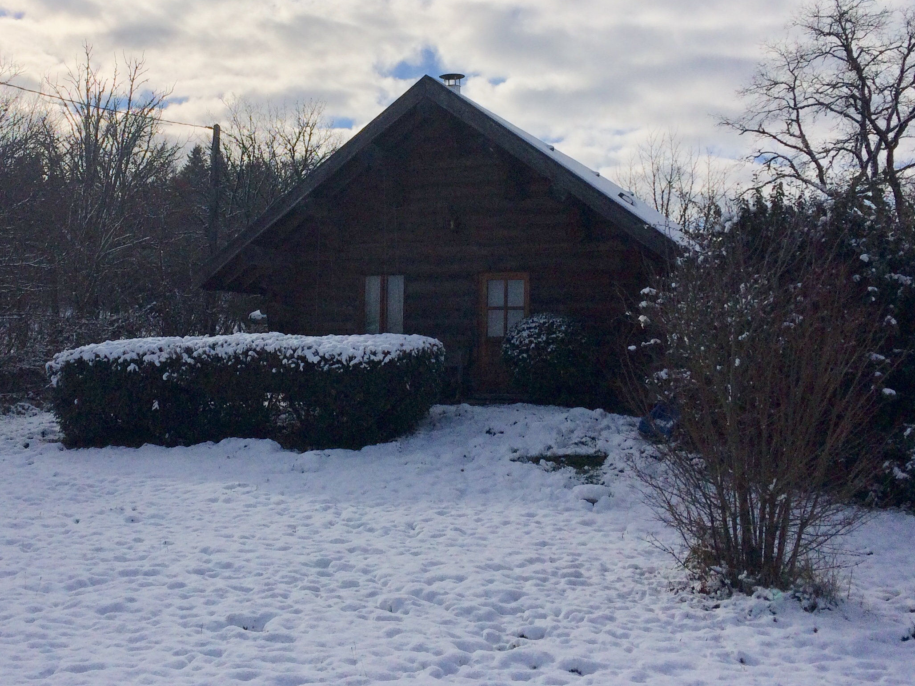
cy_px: 214
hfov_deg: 41.0
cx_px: 349
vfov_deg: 31.2
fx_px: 1216
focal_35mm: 46
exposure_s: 1/13699
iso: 40
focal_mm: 4.15
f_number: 2.2
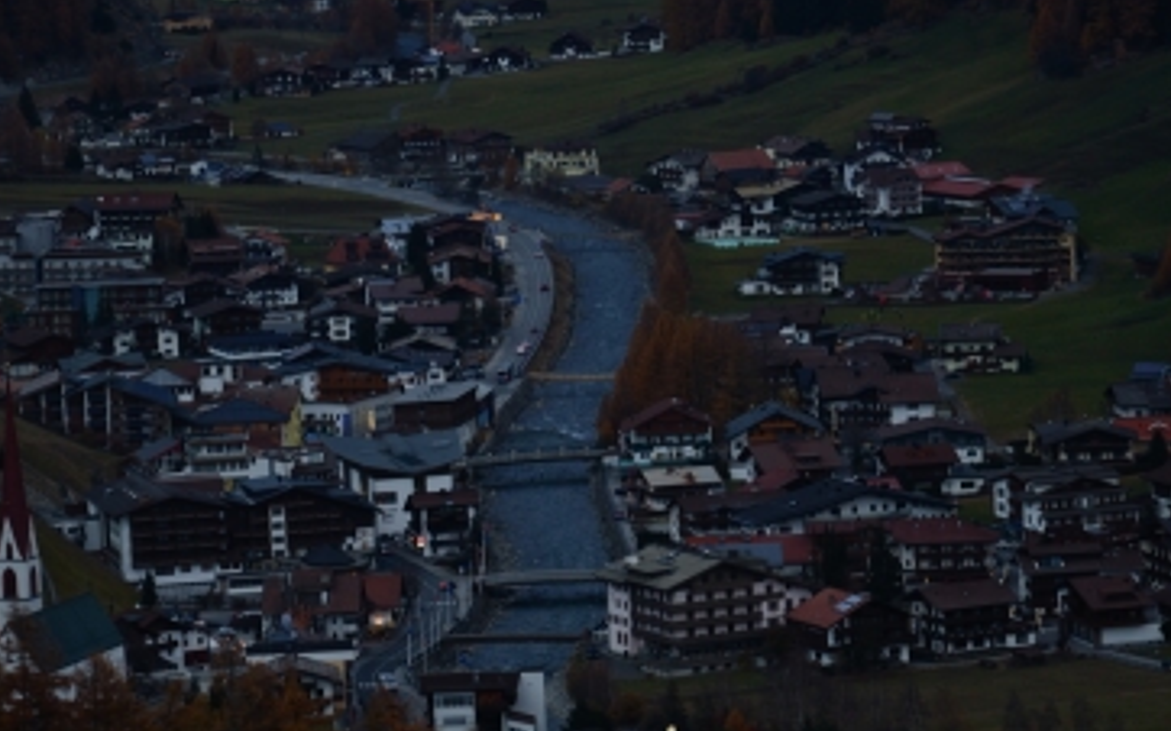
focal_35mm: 213
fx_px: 6785
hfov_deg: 9.9
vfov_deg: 6.2
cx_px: 531
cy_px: 317
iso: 200
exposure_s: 1/60
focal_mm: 105
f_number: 5.6
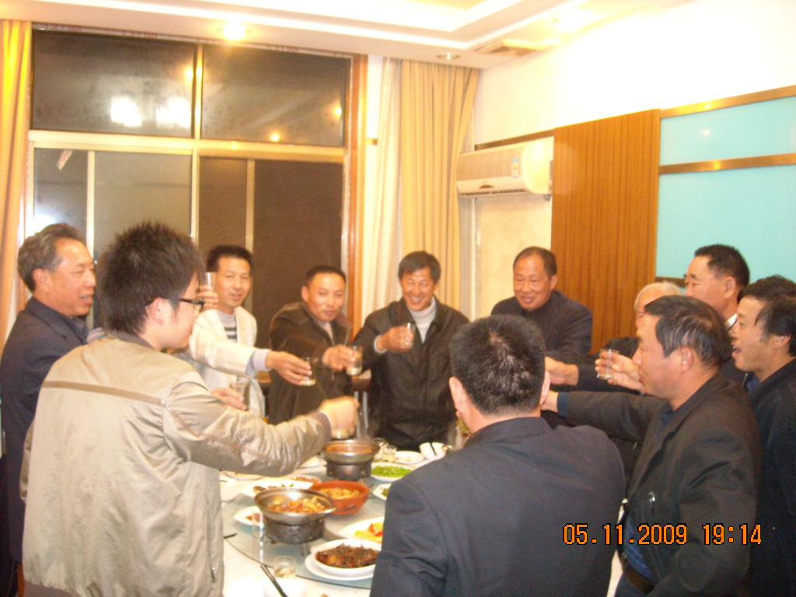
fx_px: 805
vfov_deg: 40.7
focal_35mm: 35
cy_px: 298
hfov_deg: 52.6
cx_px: 398
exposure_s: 1/13
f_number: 2.8
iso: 400
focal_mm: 5.7
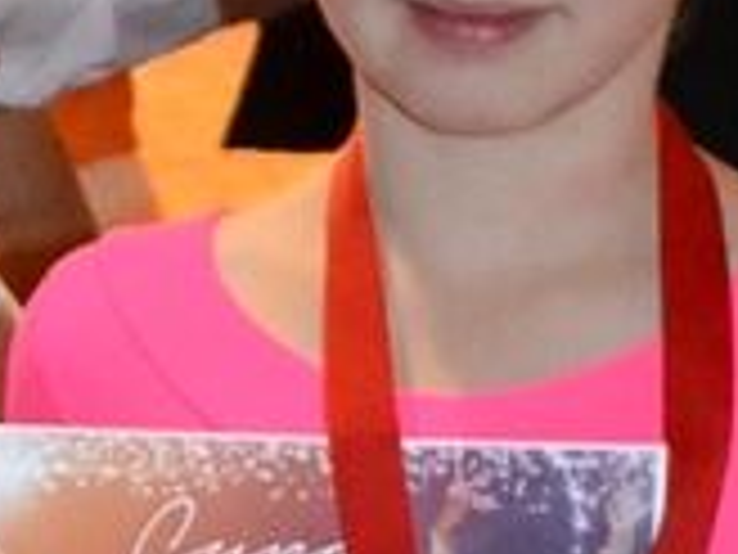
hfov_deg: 7.7
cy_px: 1171
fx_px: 5415
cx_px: -259
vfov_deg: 5.7
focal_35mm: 254
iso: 3200
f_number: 3.5
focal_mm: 18
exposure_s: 1/60
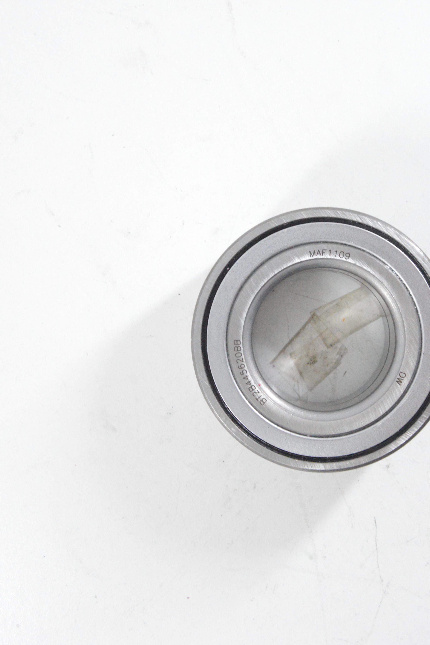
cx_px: 255
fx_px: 1344
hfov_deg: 18.2
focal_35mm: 75
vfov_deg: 27.0
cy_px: 277
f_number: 7.1
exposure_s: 1/100
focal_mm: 28
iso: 3200
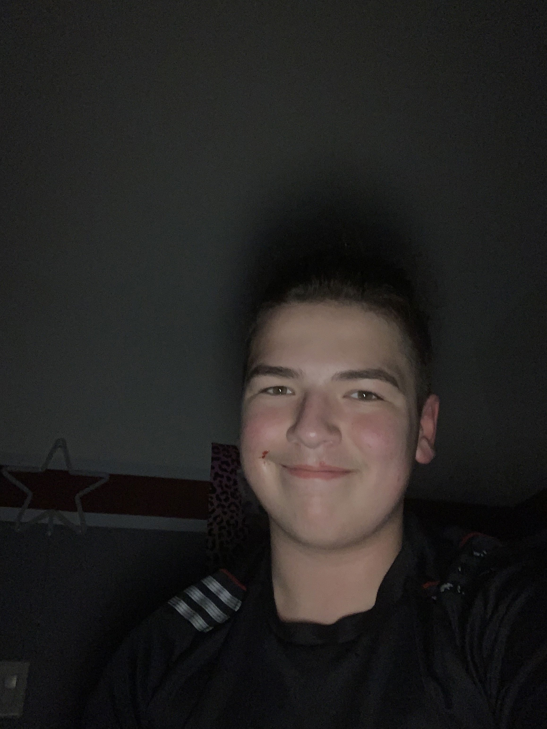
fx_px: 674
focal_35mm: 32
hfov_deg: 44.2
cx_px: 274
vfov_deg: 56.8
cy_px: 364
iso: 200
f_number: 2.2
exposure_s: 1/16
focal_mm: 2.87
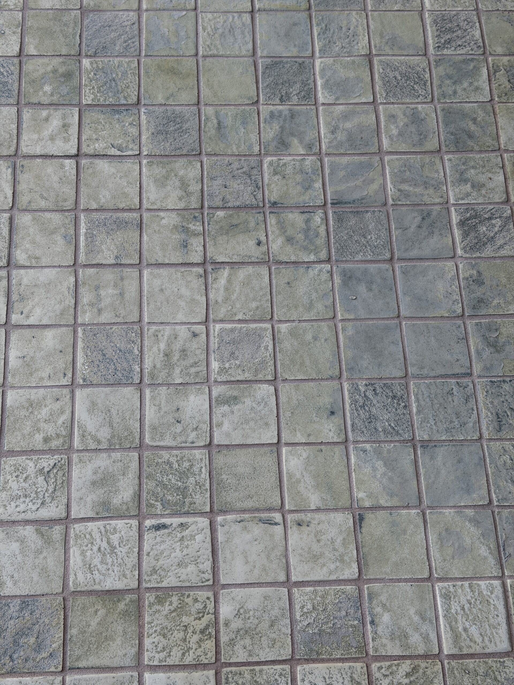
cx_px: 257
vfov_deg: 39.7
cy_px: 342
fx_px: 950
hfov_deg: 30.3
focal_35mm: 48
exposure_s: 1/379
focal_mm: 6.76
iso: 64
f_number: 1.78
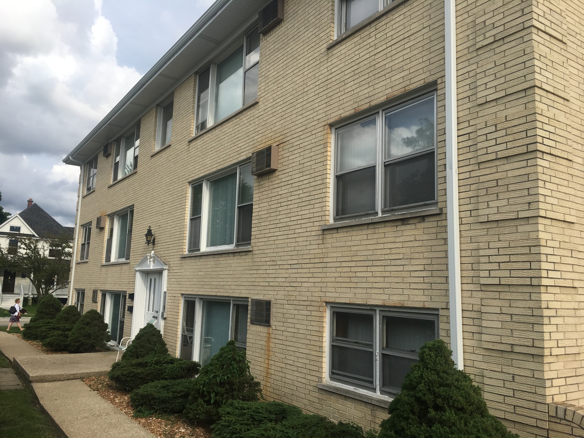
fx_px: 489
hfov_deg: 61.7
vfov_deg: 48.2
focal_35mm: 29
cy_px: 219
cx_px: 292
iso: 25
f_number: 2.2
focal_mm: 4.15
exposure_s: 1/1241
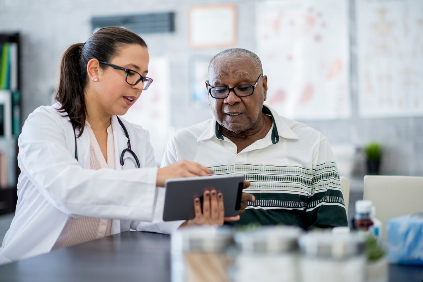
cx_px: 212
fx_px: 999
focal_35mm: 85
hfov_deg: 23.9
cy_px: 141
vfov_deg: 16.1
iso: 125
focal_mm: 85
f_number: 1.8
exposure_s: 1/250
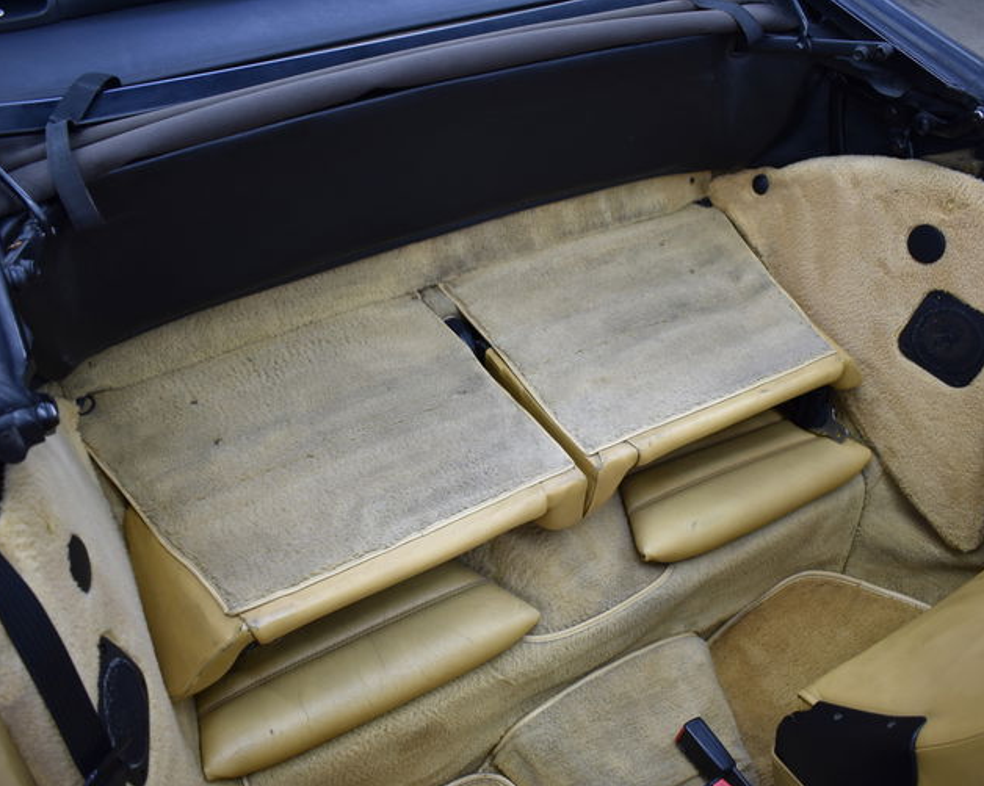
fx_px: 903
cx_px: 511
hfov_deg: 57.2
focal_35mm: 31
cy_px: 399
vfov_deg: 47.1
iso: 360
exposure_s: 1/30
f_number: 3.5
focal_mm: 18
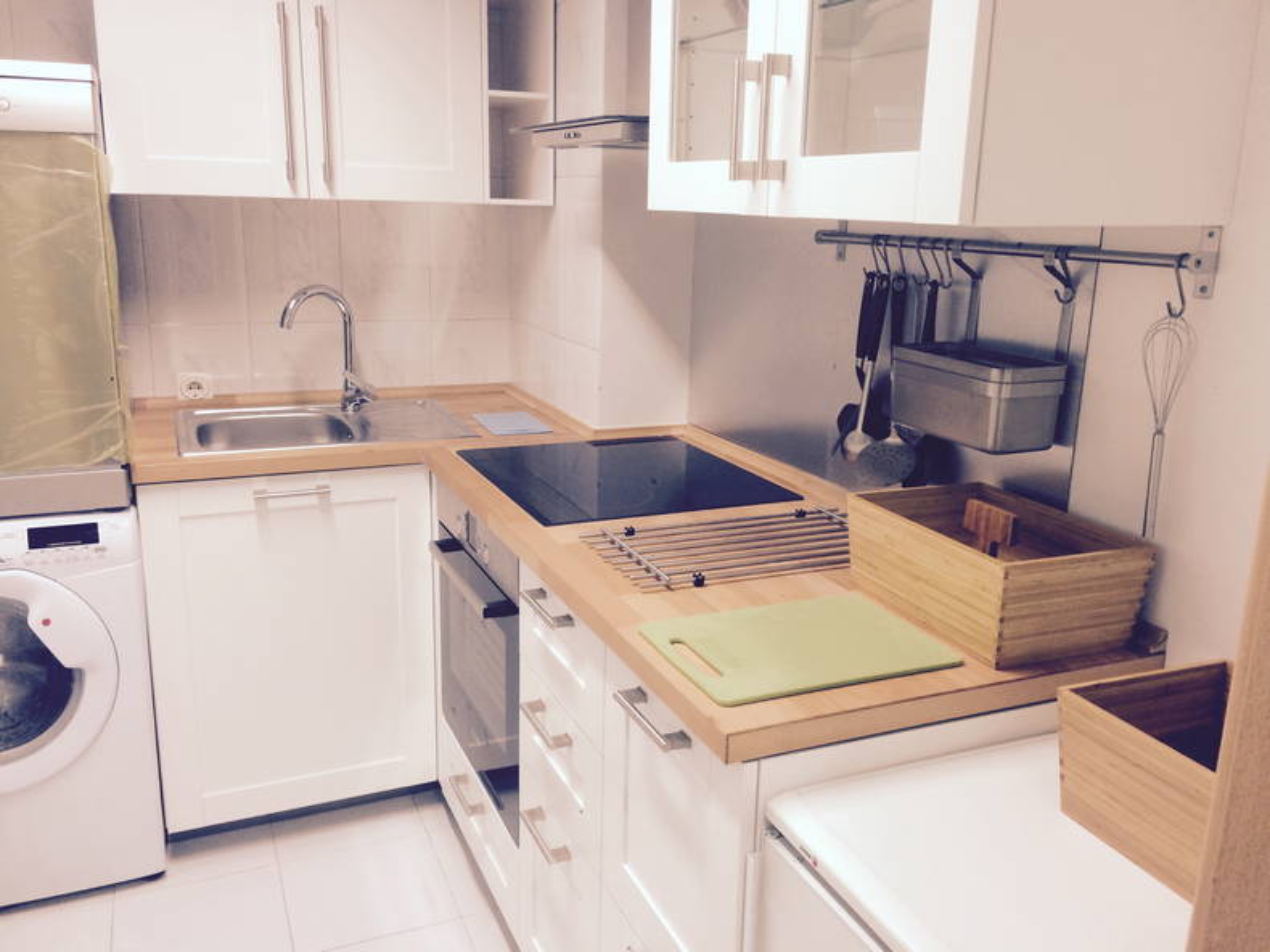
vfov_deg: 48.2
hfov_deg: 61.7
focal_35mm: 29
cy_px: 476
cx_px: 635
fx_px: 1064
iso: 64
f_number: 2.2
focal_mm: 4.15
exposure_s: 1/33
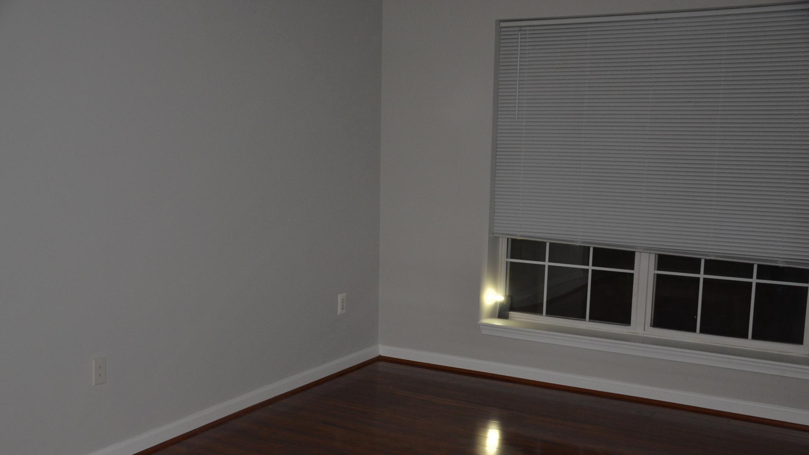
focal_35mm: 41
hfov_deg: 49.4
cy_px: 261
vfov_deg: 29.0
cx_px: 403
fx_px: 879
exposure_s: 1/60
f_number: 3.8
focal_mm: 26
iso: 800
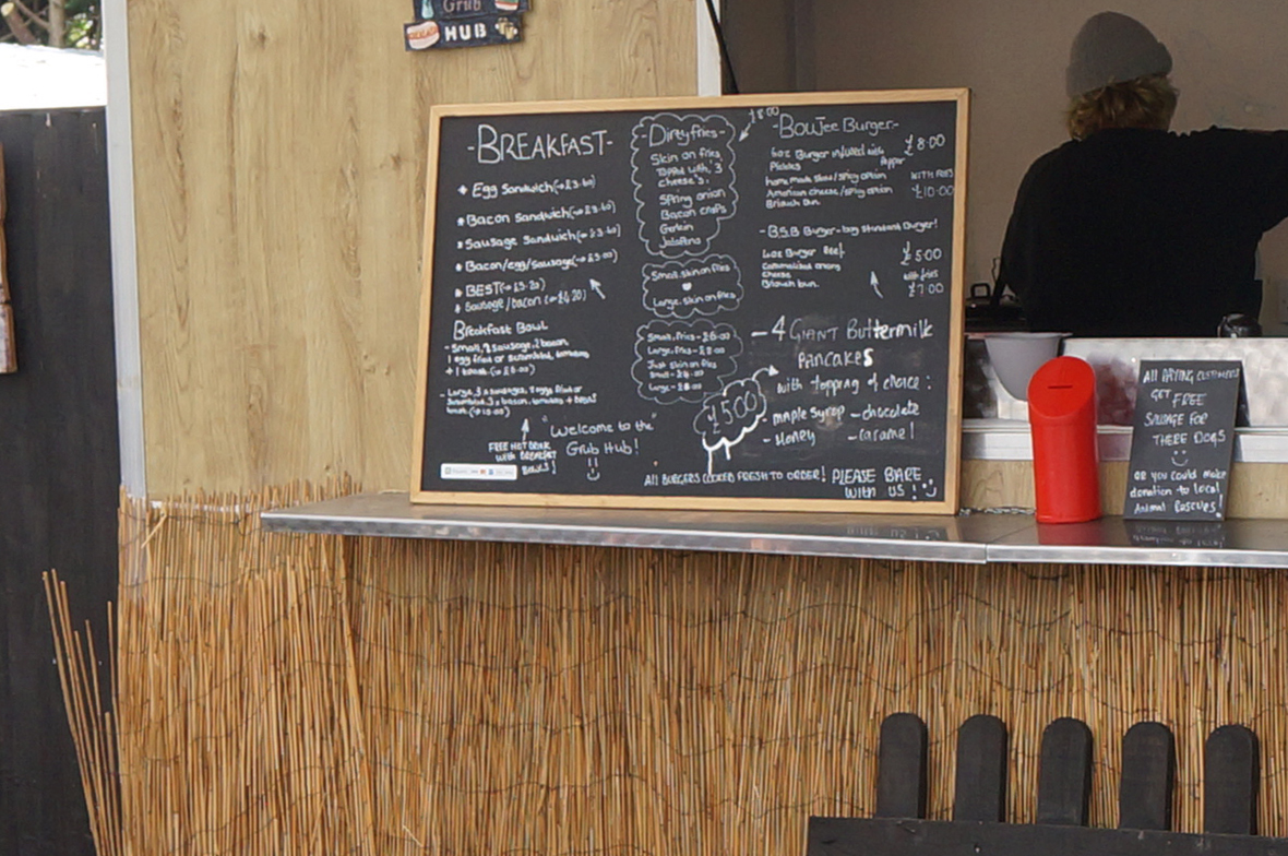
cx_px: 1136
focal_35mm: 98
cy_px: 838
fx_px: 3502
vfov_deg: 13.7
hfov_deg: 20.5
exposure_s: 1/200
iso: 200
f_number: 4.5
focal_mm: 16
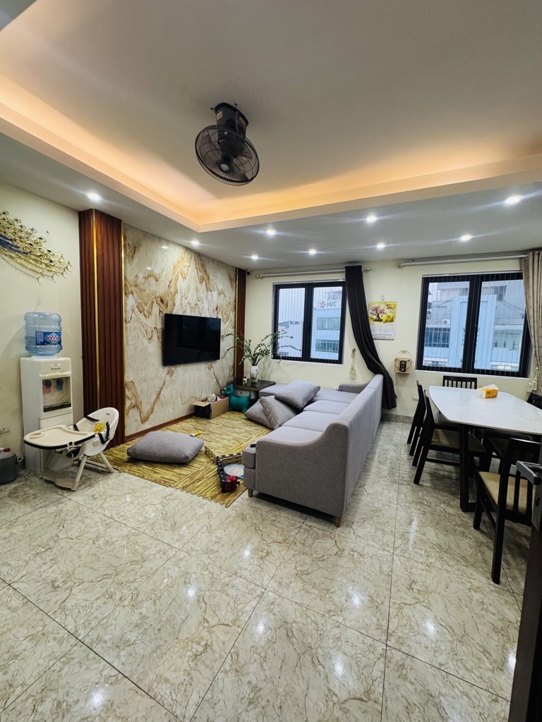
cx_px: 271
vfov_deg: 102.1
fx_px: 292
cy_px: 361
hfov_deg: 85.7
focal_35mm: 14
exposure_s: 1/50
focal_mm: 2.22
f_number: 2.2
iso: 250
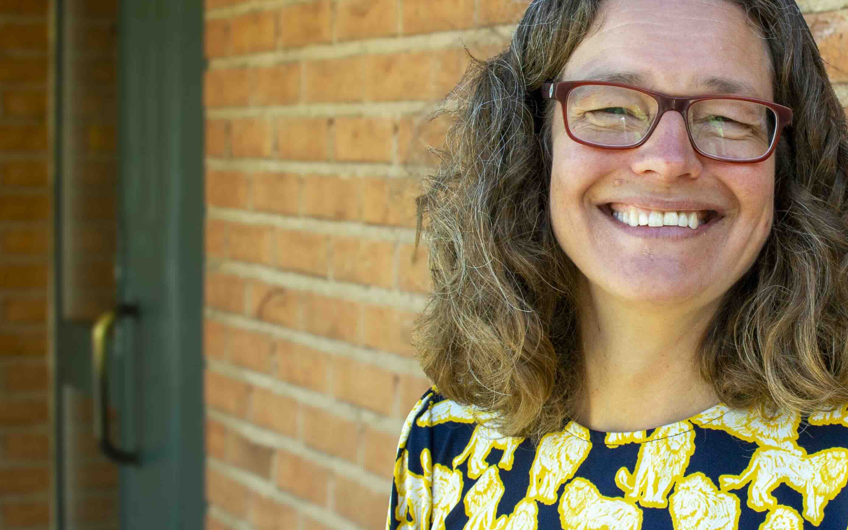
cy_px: 252
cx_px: 693
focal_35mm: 89
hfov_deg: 23.0
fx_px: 2053
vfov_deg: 14.7
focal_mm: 35
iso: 180
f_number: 5.6
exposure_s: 1/125
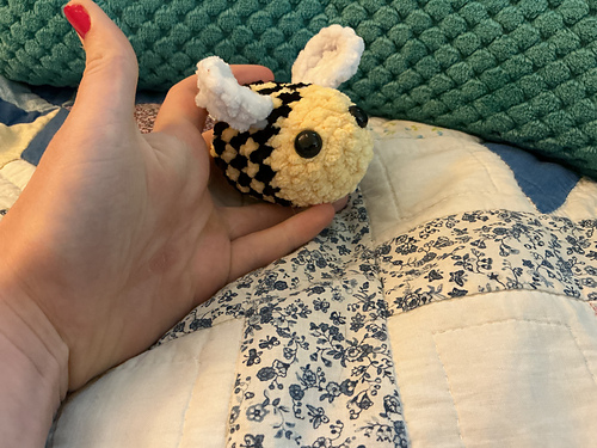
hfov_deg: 61.7
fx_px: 500
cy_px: 224
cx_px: 298
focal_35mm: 29
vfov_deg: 48.2
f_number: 1.8
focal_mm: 3
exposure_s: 1/40
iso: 320
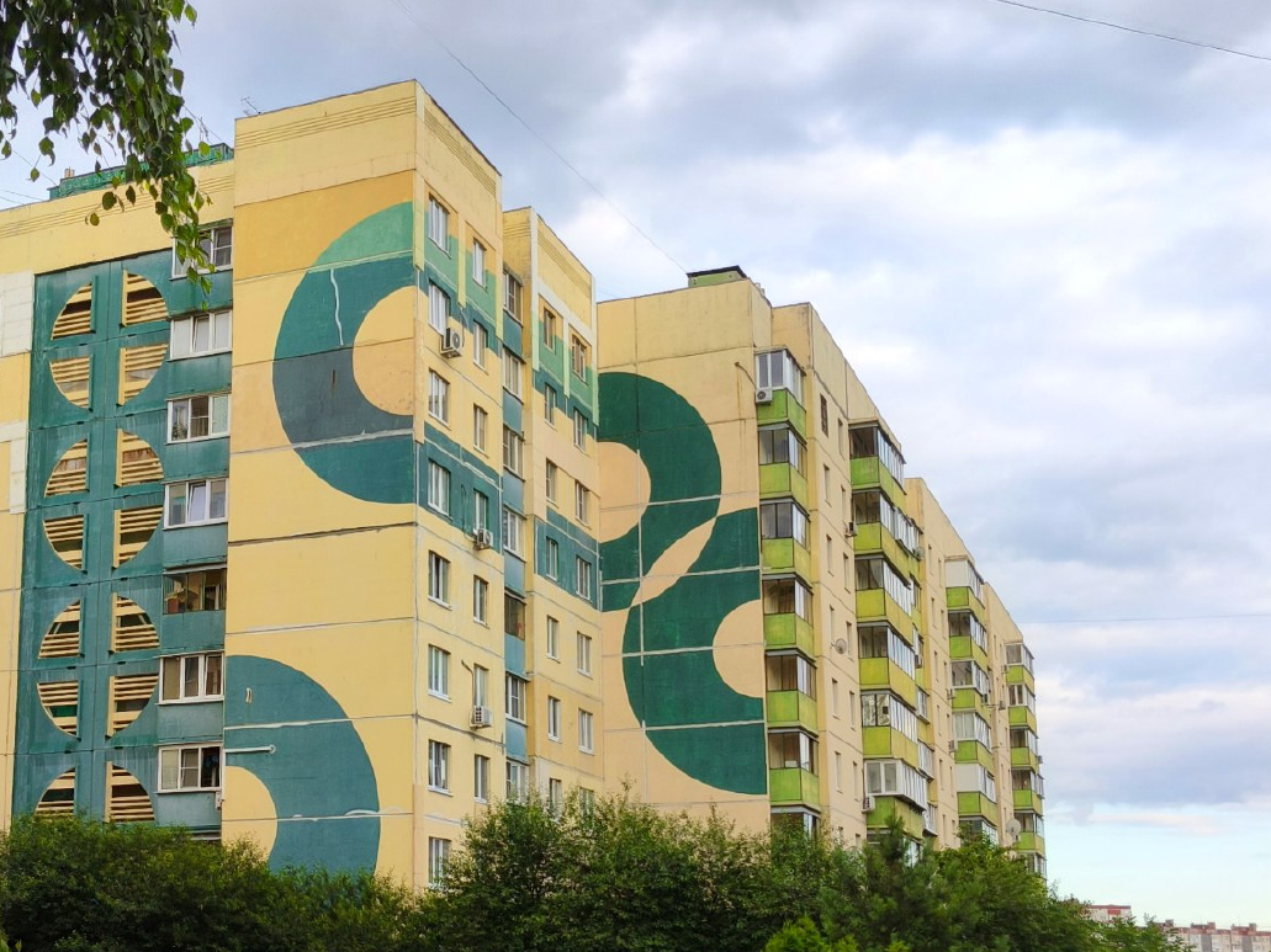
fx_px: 1065
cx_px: 502
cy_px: 544
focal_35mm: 29
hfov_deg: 61.1
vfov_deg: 48.1
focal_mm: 5.35
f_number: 1.7
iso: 160
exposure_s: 1/1499
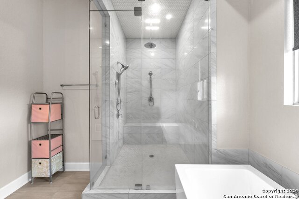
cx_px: 150
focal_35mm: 14
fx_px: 116
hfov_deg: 104.2
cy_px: 100
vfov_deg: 81.2
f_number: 6.3
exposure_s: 1/60
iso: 1000
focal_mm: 14
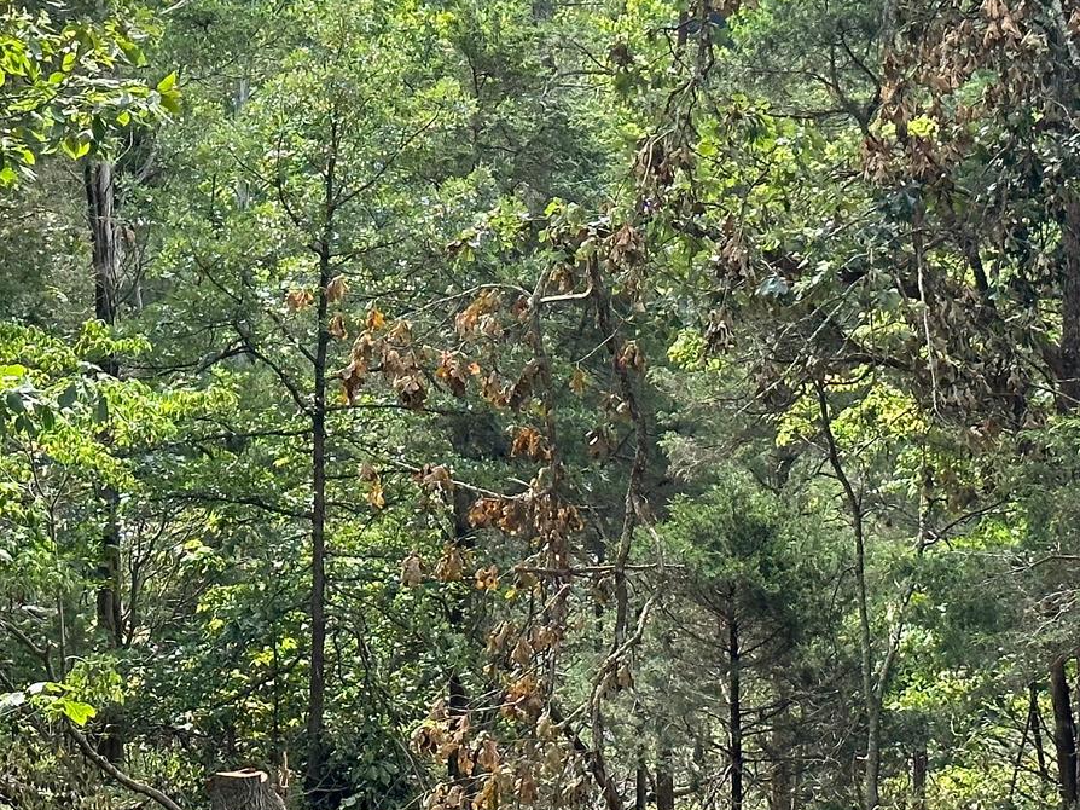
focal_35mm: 110
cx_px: 405
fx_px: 3431
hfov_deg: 17.9
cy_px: 68
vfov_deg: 13.3
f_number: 1.78
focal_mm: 6.86
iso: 64
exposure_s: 1/850
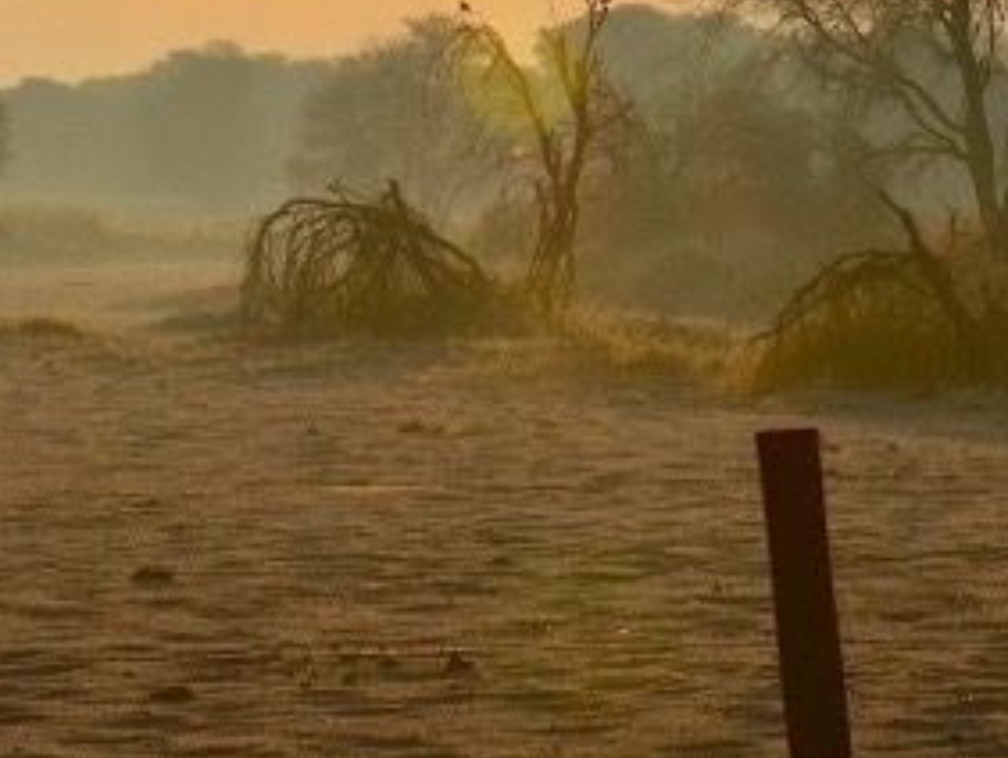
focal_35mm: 214
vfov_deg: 7.0
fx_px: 6238
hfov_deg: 9.2
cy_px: 338
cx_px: 579
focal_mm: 35
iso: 200
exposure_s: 1/640
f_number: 13
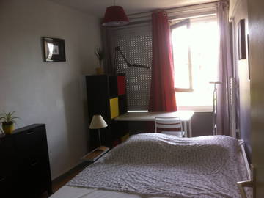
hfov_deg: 52.6
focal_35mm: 35
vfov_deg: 40.7
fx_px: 267
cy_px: 99
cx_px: 132
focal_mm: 3.85
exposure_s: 1/30
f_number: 2.8
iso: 80
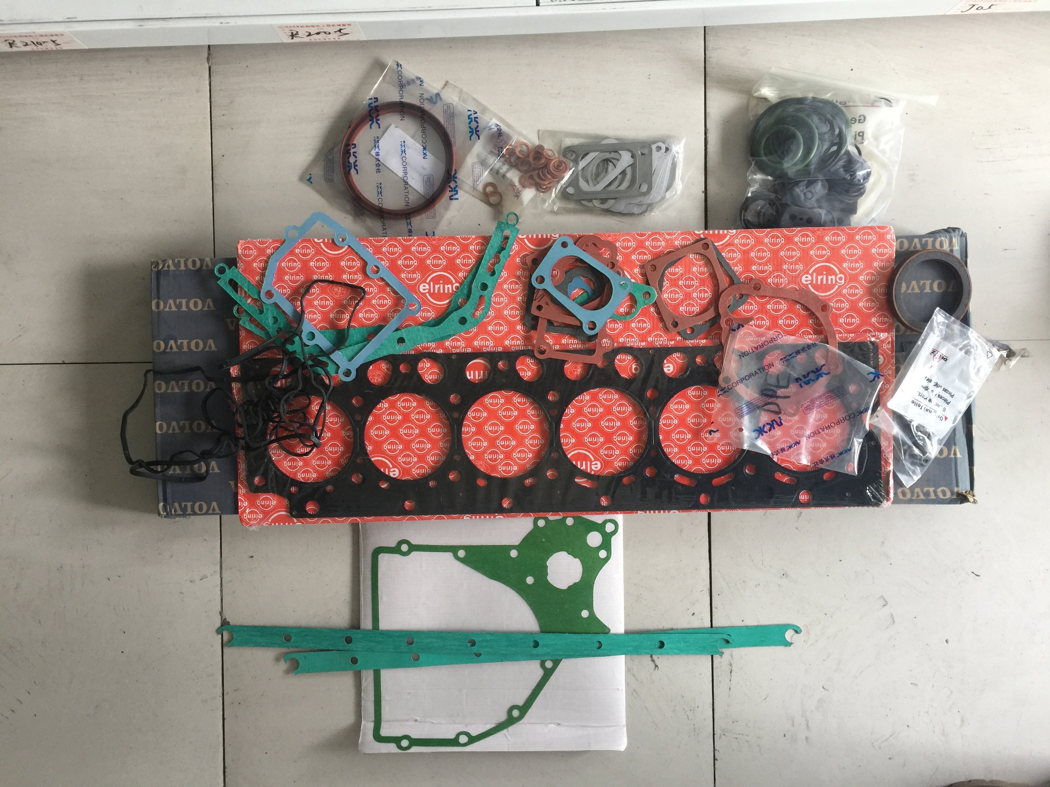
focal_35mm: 29
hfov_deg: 61.7
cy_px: 394
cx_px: 525
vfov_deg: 48.2
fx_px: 880
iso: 64
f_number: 2.2
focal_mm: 4.15
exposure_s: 1/33
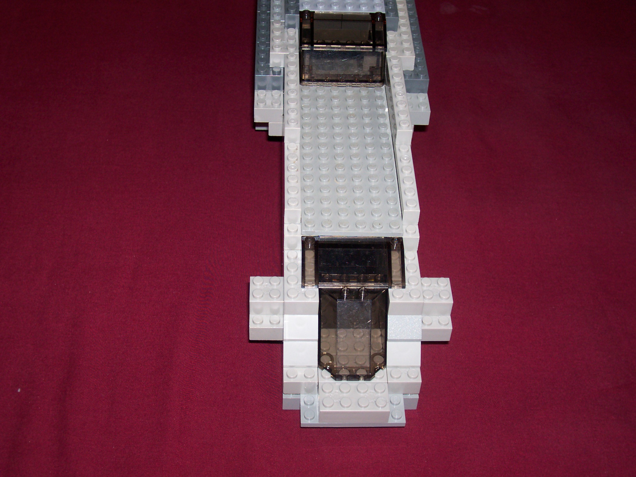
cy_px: 238
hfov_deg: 36.2
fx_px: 974
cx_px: 318
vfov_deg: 27.5
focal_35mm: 53
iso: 80
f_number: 3.2
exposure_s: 1/73.3
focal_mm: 8.7
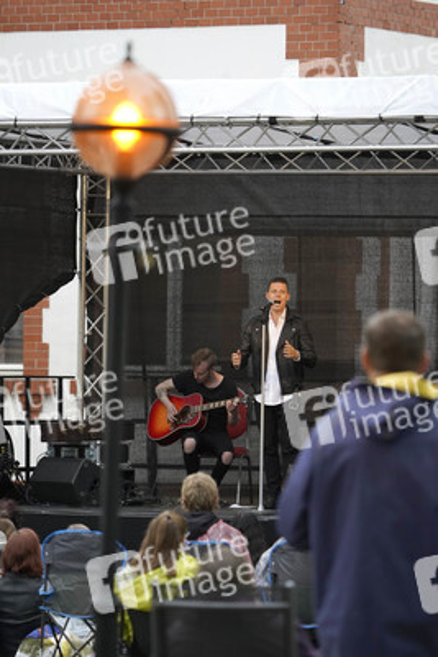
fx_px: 4595
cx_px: 219
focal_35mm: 252
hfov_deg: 5.5
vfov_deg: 8.2
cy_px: 328
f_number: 6.3
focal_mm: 252
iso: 3200
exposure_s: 1/320
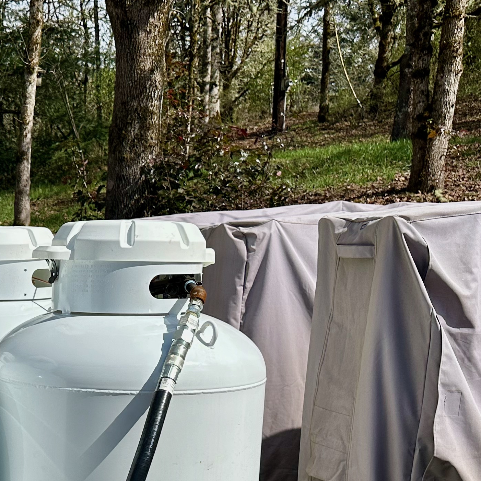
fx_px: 959
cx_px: -38
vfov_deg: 27.2
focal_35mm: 61
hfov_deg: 26.2
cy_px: 429
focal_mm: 6.86
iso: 80
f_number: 1.78
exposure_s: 1/7576
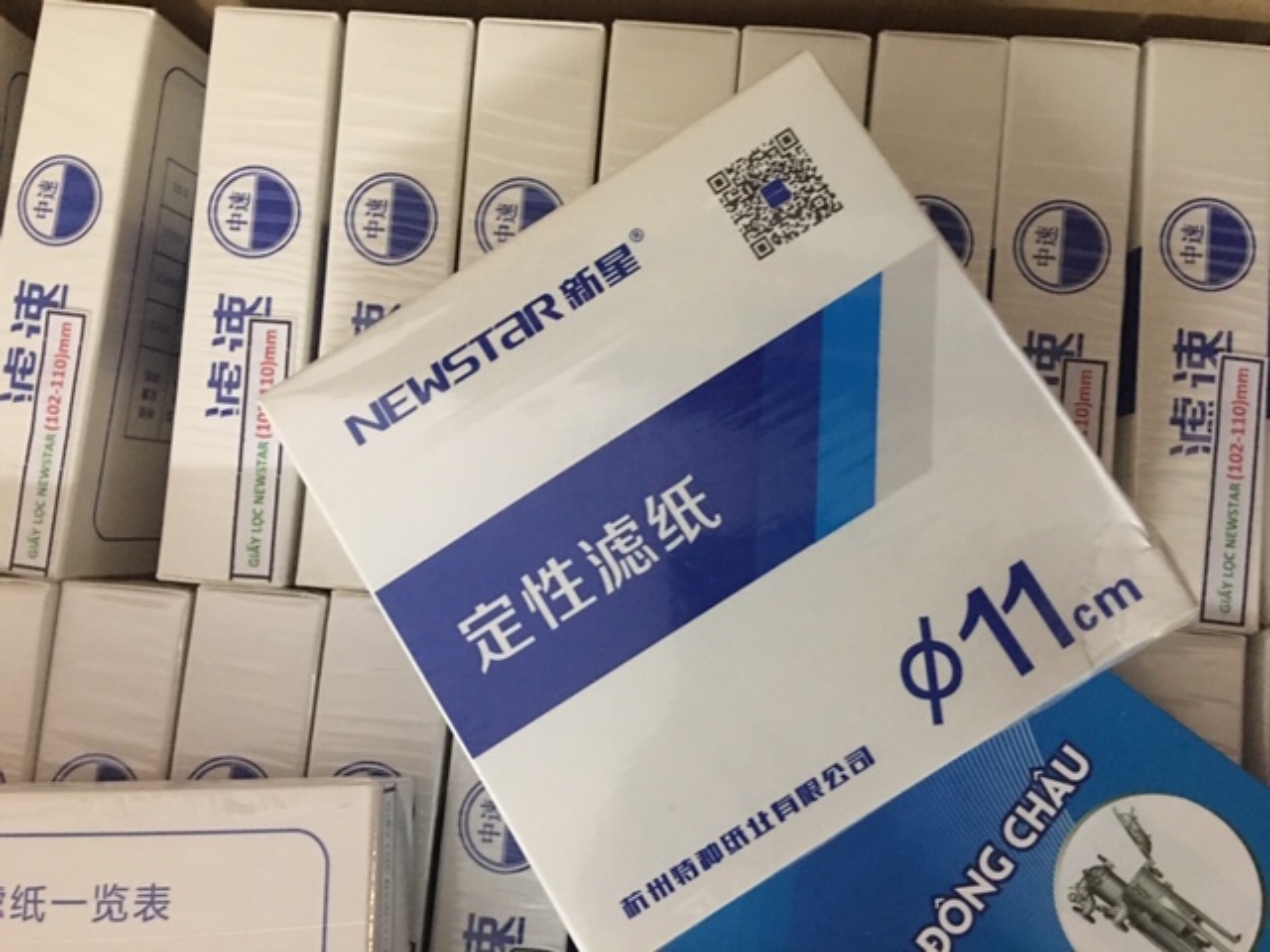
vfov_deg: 48.2
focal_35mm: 29
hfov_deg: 61.7
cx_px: 635
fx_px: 1064
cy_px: 476
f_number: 2.2
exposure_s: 1/8
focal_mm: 4.15
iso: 160
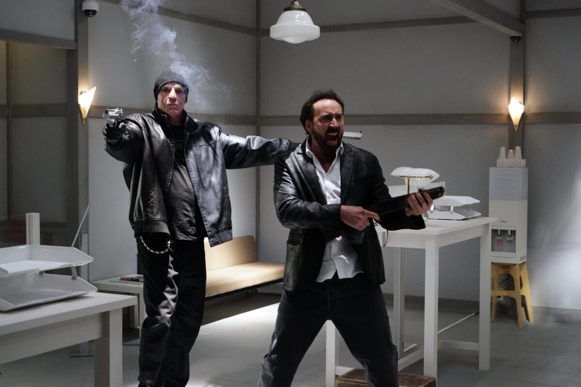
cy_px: 194
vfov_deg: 26.0
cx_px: 290
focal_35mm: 52
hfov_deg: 38.2
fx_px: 839
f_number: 7.1
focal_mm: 52
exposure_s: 1/400
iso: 8000
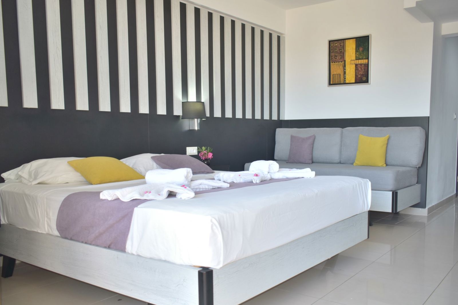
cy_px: 152
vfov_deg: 43.6
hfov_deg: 61.9
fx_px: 382
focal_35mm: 30
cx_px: 229
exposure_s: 1/30
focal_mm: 20
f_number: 3.5
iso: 100
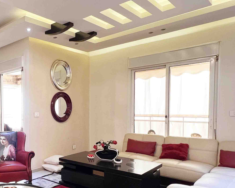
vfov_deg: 49.4
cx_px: 20
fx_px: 202
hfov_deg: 52.5
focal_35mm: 29
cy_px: 119
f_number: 1.8
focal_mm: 1.57
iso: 200
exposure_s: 1/50
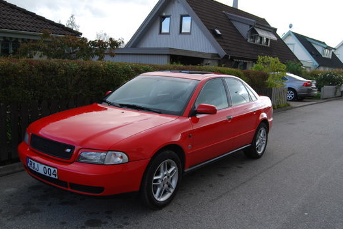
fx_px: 330
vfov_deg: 38.3
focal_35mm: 35
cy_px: 114
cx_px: 189
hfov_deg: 54.8
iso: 140
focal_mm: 19
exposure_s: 1/125
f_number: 5.6
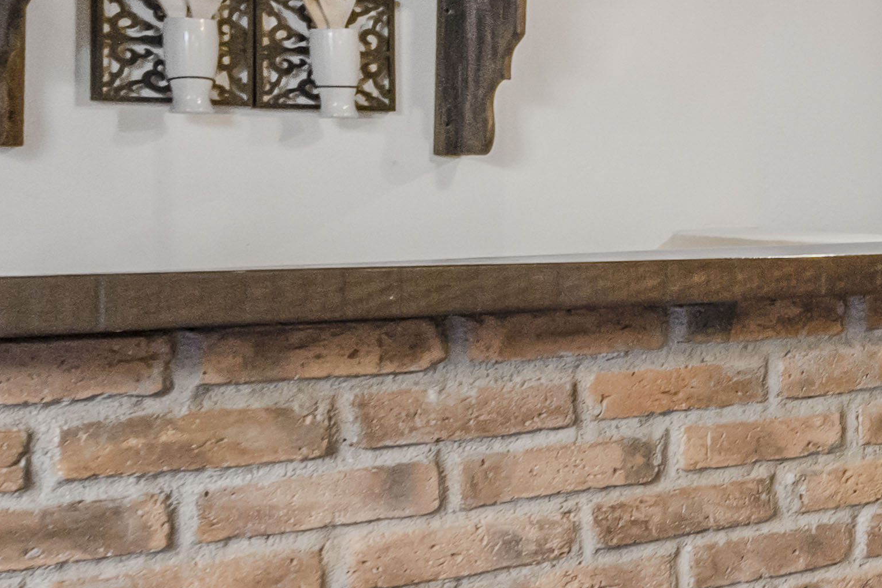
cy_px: 188
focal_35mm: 65
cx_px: 1596
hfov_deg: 20.9
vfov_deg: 20.8
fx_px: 1591
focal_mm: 11
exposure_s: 1/4
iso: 1000
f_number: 8
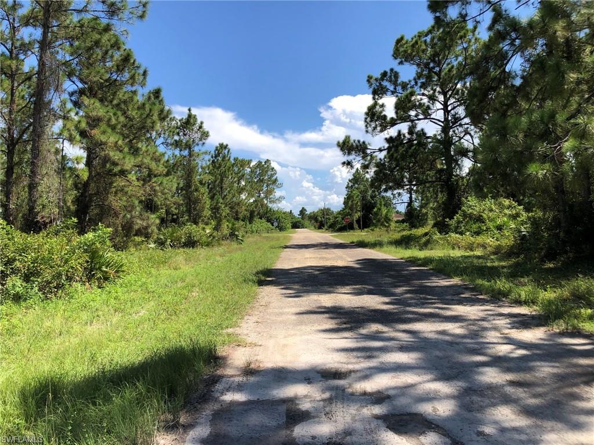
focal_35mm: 28
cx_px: 297
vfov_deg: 49.7
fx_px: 480
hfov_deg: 63.4
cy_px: 222
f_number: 1.8
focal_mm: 3.99
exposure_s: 1/1621
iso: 20
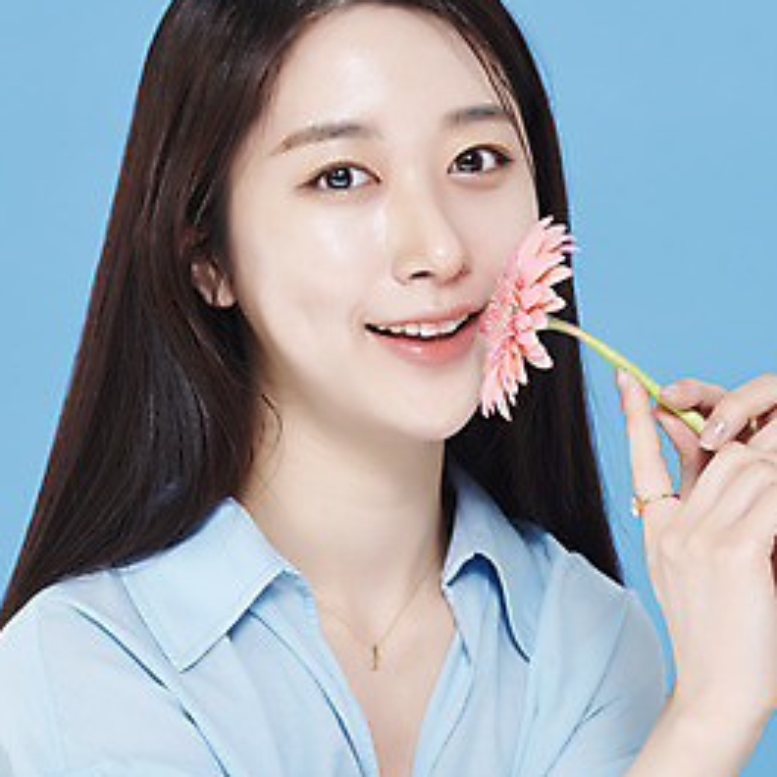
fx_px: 3428
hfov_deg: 12.9
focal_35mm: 135
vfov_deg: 12.9
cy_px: 321
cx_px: 390
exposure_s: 1/125
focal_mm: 105
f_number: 11
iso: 64
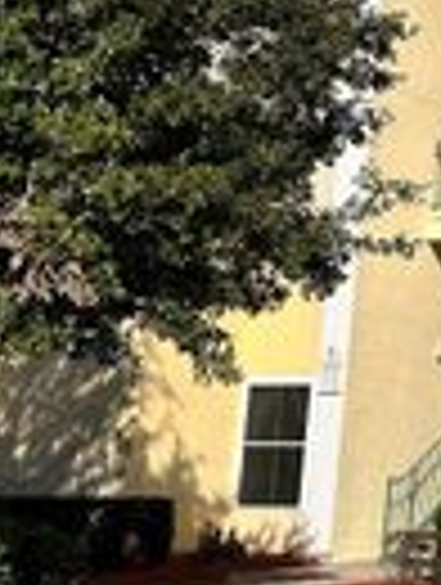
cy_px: 74
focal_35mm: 100
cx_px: 801
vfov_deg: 19.3
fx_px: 1693
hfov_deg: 13.3
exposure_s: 1/11364
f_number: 1.5
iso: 50
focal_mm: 5.7
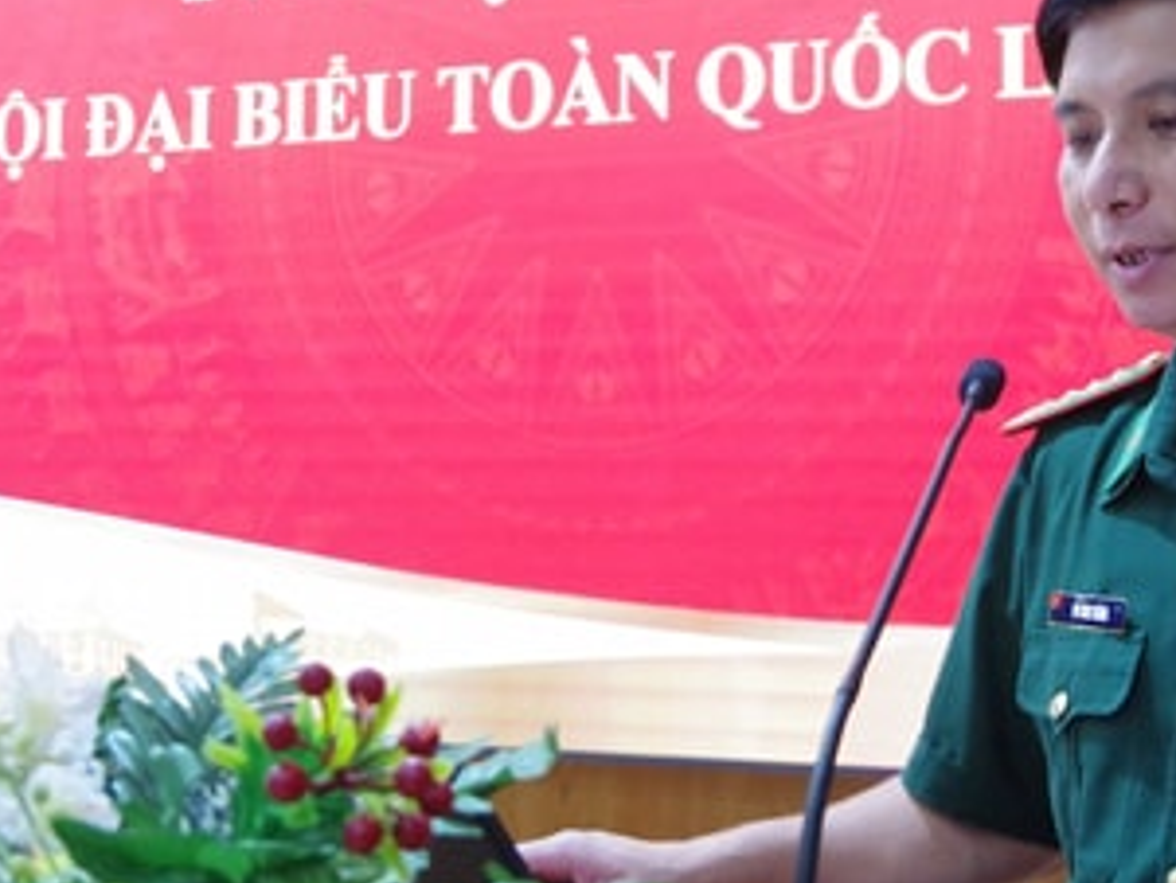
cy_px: 406
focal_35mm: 93
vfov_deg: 15.9
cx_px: 891
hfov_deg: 20.9
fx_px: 3161
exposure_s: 1/100
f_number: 4.5
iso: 3200
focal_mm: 36
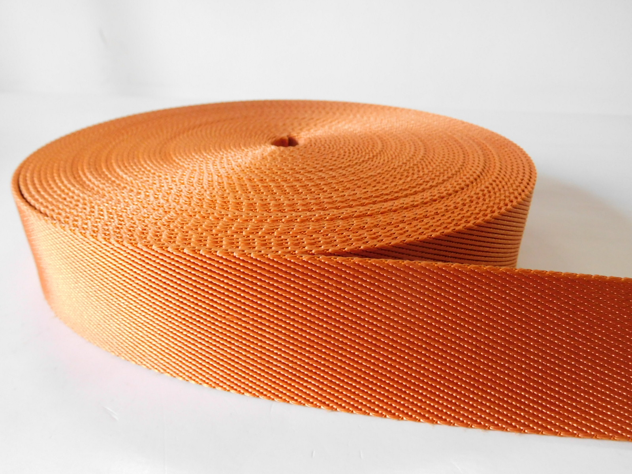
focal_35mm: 25
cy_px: 237
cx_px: 316
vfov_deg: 54.9
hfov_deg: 69.4
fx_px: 456
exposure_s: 1/15
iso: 400
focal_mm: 4.5
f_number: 3.4
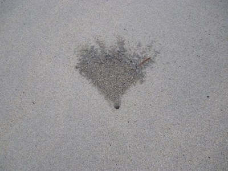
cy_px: 86
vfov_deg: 49.7
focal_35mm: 28
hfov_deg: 63.4
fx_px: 184
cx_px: 114
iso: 320
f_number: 3.1
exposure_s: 1/60
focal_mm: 5
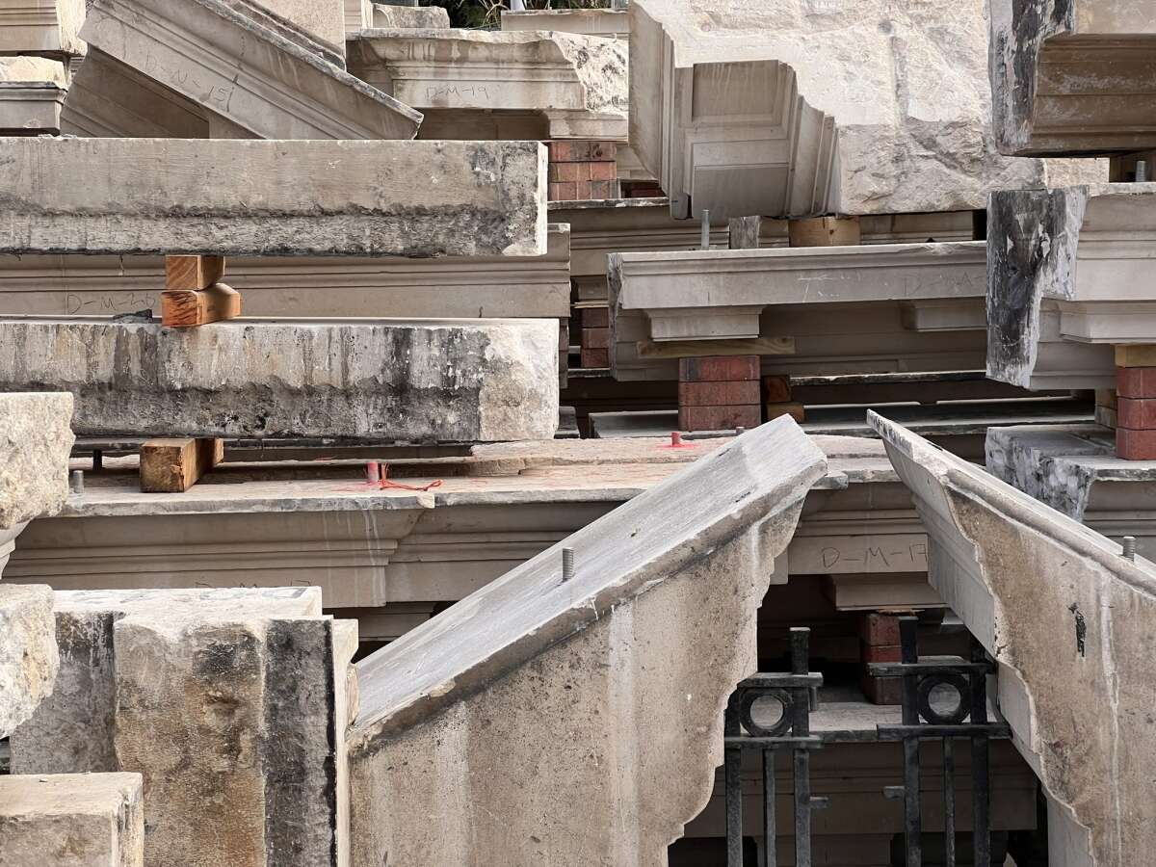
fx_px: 2571
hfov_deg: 25.3
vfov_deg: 19.1
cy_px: 434
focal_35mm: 77
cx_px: 578
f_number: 2.8
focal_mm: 9
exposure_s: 1/148
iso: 32
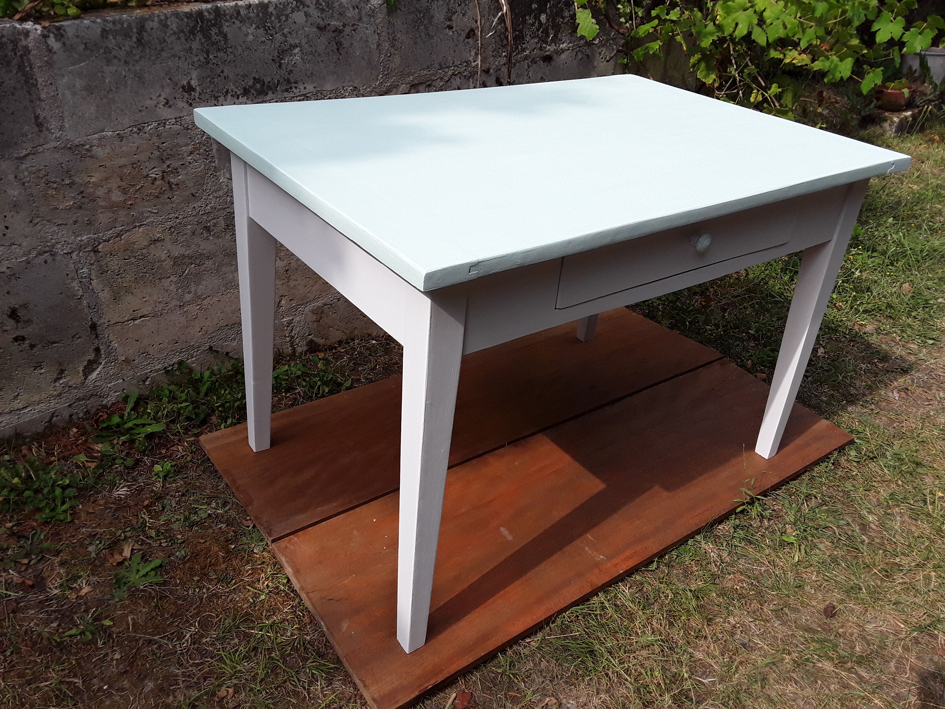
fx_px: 737
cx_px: 472
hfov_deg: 65.3
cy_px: 354
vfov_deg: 51.4
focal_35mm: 27
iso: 40
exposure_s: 1/1062
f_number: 1.9
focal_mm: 2.91
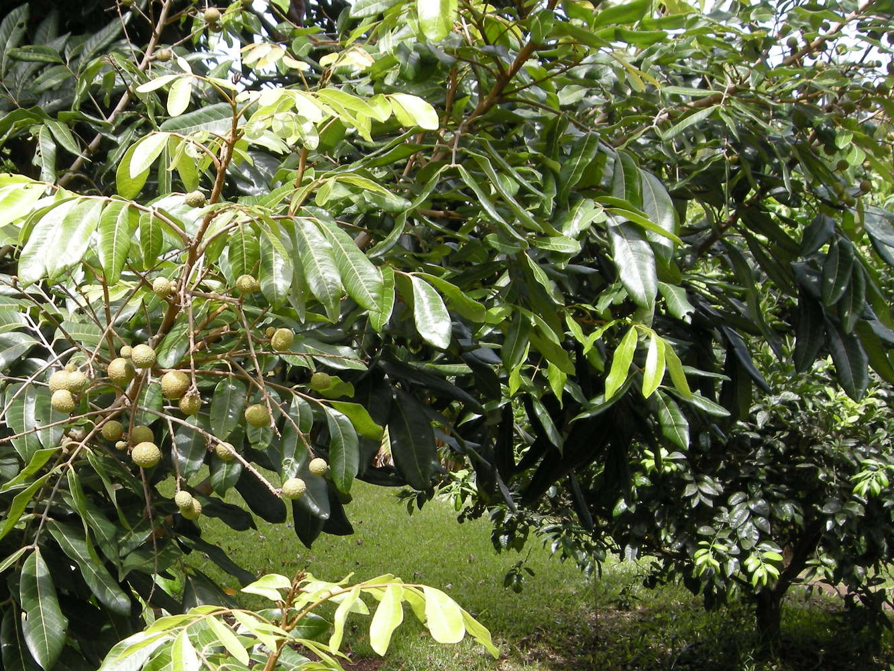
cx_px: 178
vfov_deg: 23.1
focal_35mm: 63
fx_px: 1627
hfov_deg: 30.0
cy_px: 491
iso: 64
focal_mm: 7.5
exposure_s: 1/120
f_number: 4.3
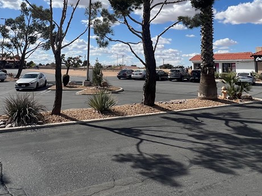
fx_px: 219
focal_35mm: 29
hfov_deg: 61.5
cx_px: 118
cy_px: 35
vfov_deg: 45.4
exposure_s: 1/2950
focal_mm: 1.57
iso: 32
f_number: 1.8
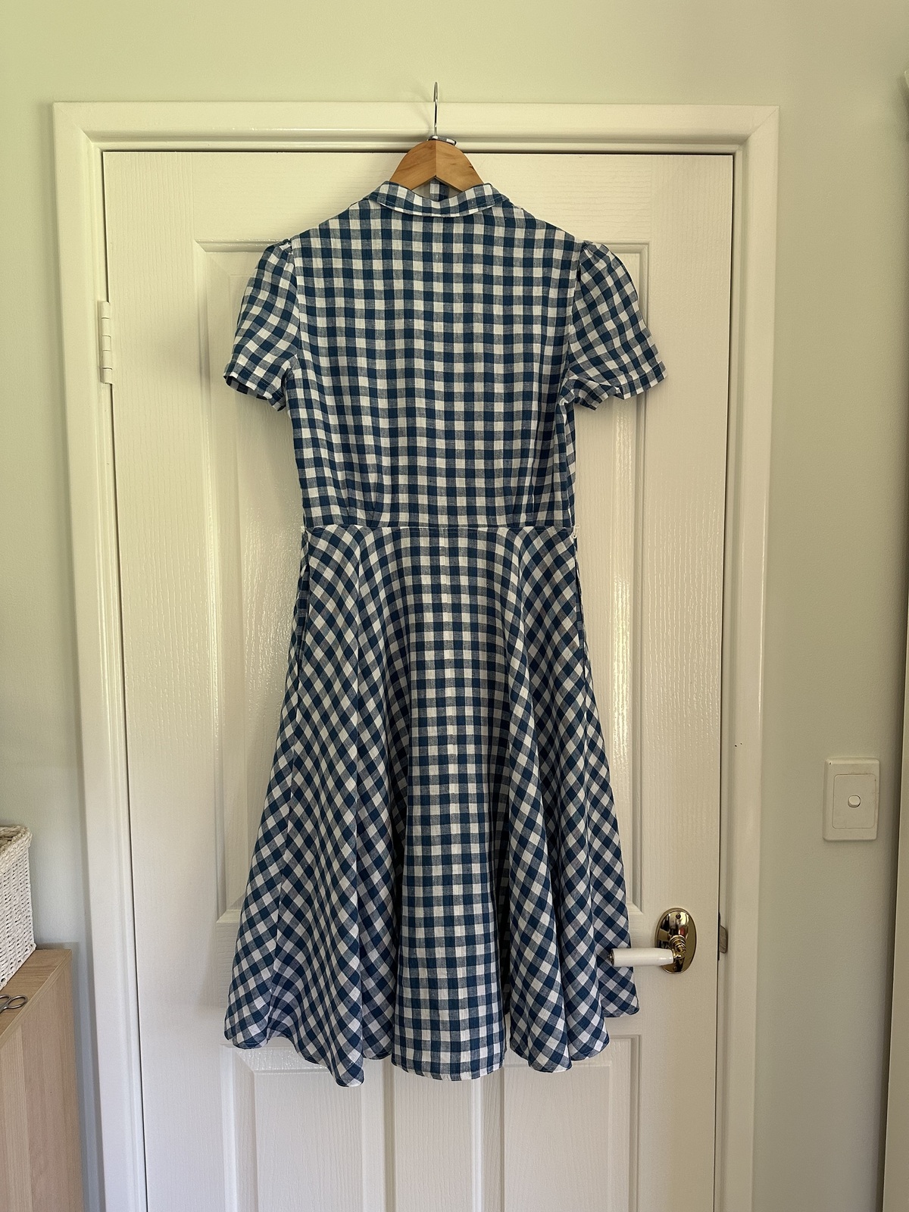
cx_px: 454
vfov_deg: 71.6
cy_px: 606
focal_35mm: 24
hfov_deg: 56.8
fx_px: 840
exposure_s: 1/121
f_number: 1.78
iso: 200
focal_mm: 6.86
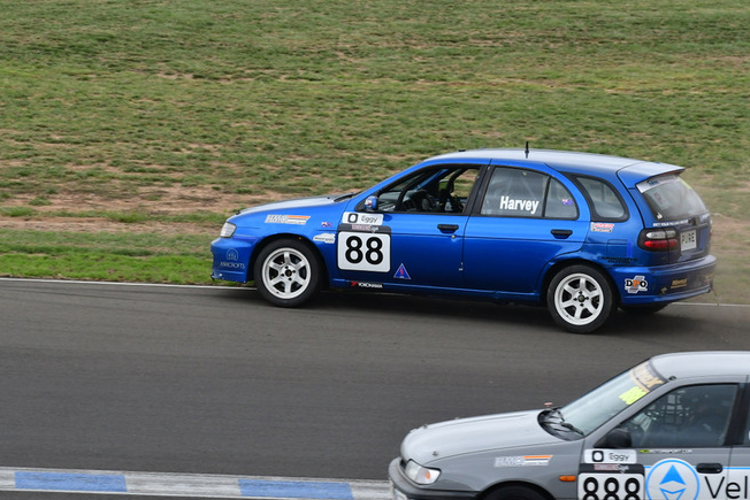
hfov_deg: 4.7
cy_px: 199
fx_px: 9210
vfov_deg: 3.1
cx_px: 412
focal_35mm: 442
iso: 800
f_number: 11
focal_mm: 240
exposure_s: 1/640
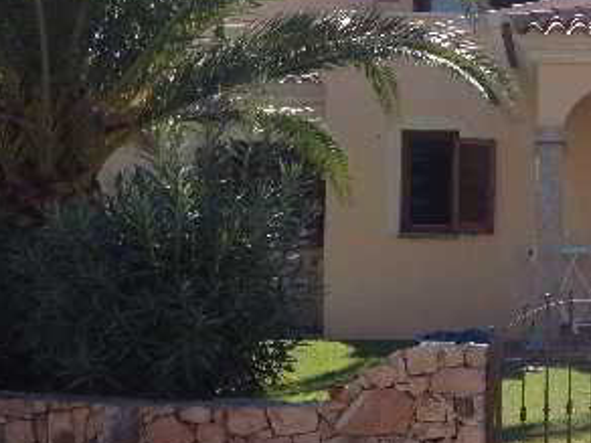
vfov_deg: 15.4
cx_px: 640
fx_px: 1639
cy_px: 253
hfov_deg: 19.6
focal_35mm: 96
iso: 64
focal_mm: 4.28
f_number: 2.4
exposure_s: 1/1200
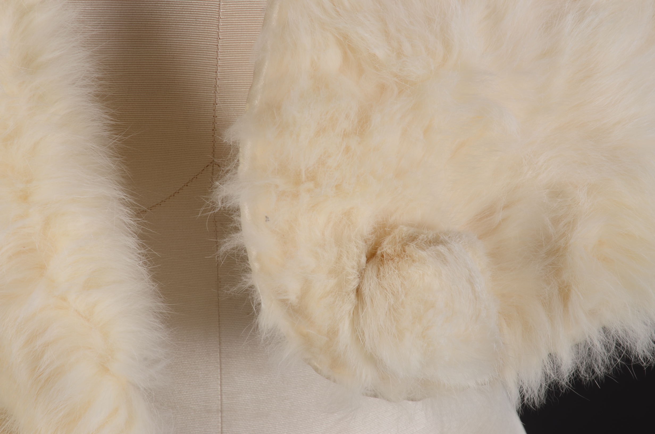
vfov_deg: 8.7
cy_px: 217
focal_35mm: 158
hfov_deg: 13.1
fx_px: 2860
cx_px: 328
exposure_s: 1/80
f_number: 16
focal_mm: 105
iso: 125
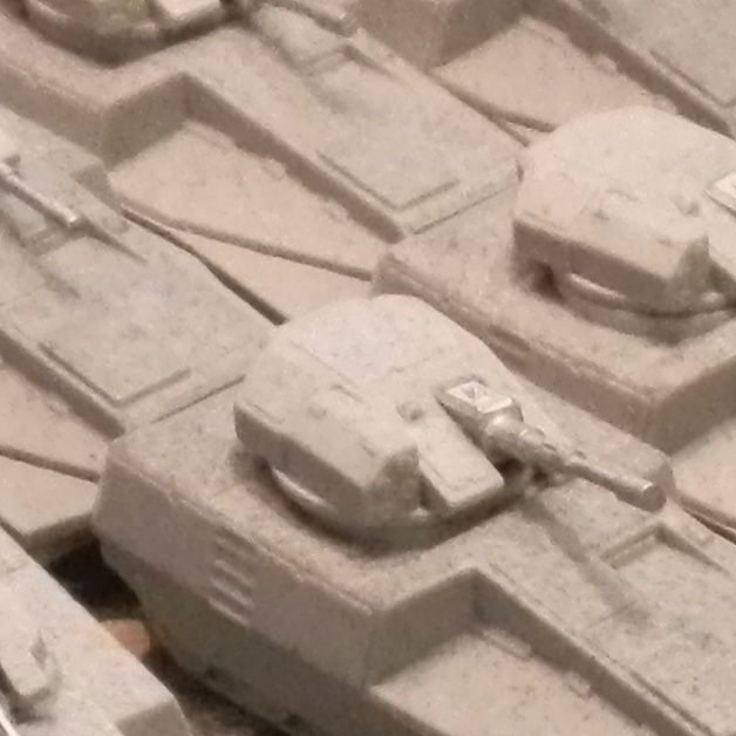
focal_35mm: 169
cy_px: 1370
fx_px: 4065
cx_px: 1247
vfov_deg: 9.8
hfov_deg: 9.9
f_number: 3.1
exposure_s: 1/125
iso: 400
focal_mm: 5
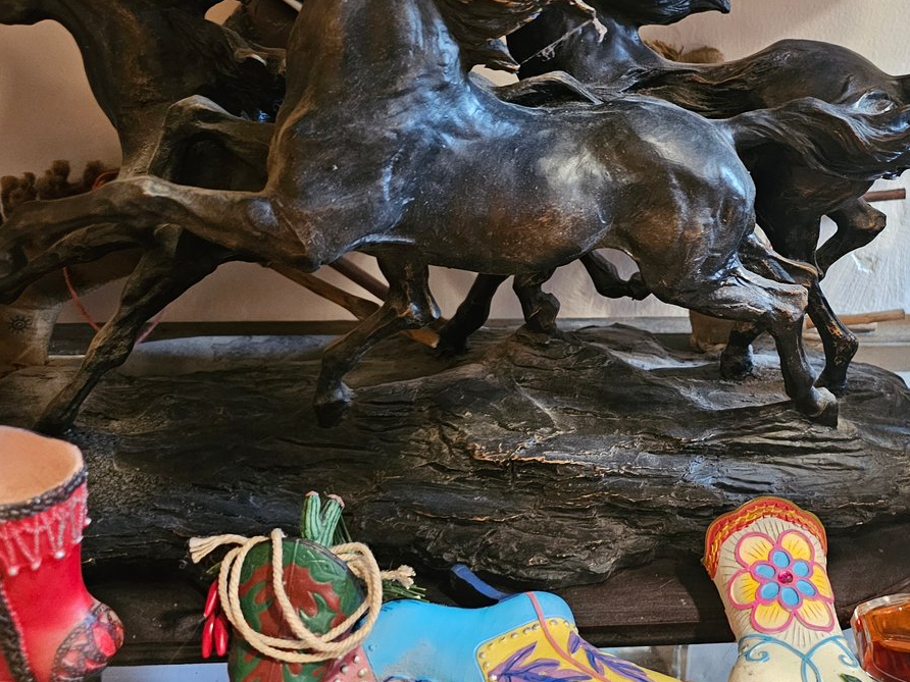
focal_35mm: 39
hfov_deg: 45.5
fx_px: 1025
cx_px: 722
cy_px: 280
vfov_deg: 36.7
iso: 640
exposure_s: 1/30
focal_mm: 6.3
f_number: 1.7
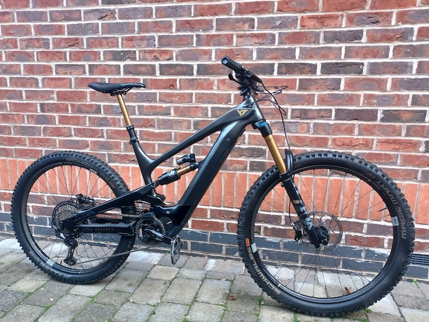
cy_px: 173
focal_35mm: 28
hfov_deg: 63.4
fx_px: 347
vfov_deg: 49.7
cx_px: 207
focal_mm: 4.6
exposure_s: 1/50
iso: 125
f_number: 1.8
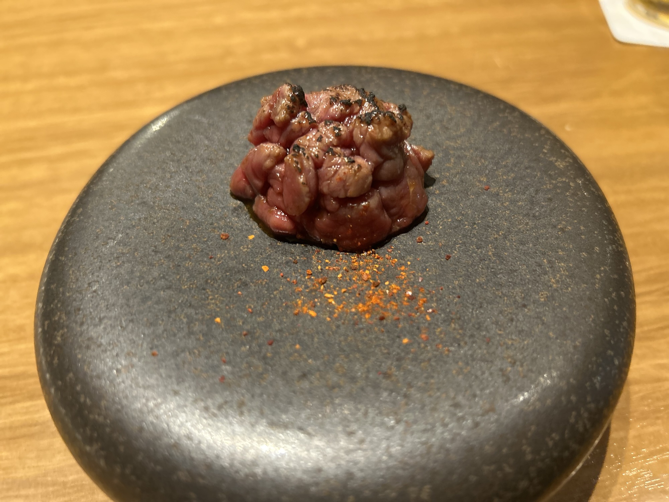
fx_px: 502
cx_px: 334
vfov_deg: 53.1
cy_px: 251
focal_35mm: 26
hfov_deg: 67.3
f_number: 1.5
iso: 400
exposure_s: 1/46
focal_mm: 5.7
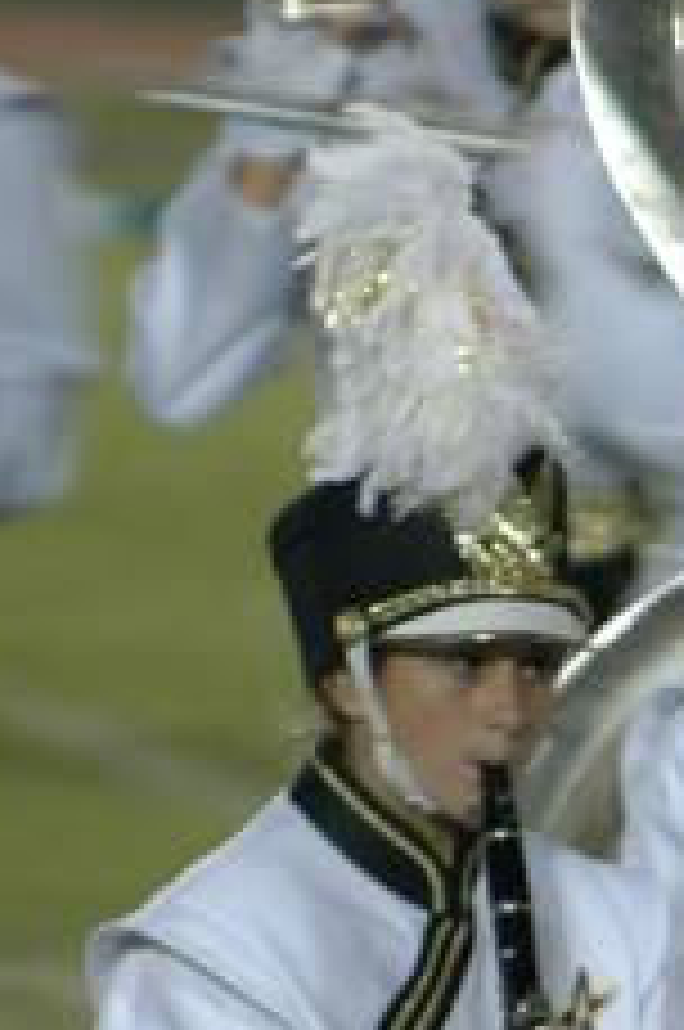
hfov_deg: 1.0
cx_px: 1053
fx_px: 38389
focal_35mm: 1343
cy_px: 1336
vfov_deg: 1.5
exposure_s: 1/60
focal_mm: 200
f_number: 2.8
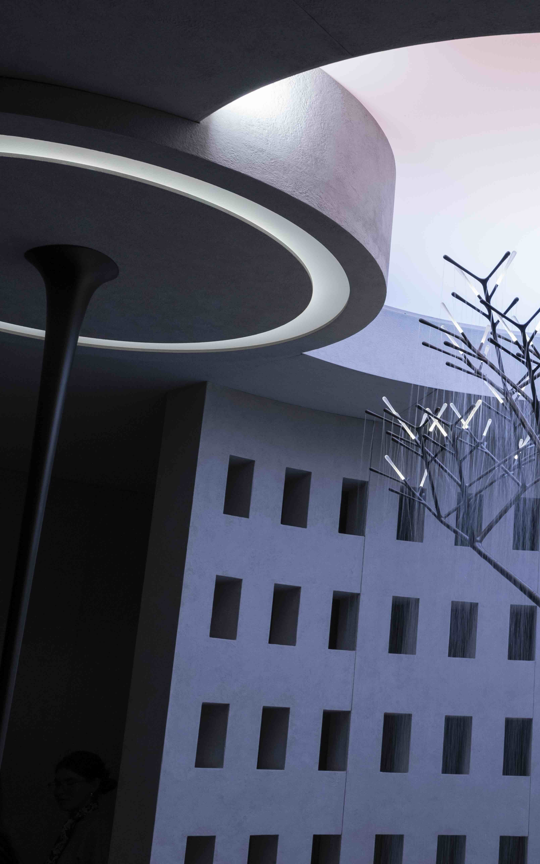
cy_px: 432
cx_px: 616
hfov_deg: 23.2
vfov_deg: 38.9
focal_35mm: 52
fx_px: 1224
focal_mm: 22.7
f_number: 5.6
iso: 800
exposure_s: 1/60
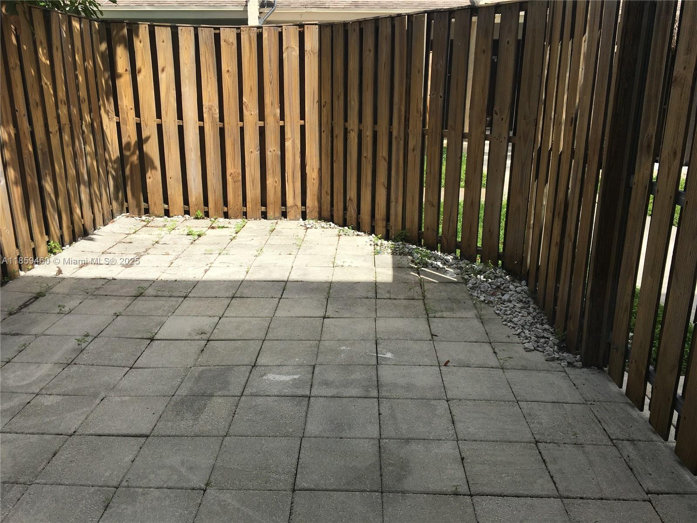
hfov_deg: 61.7
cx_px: 348
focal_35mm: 29
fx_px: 584
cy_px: 262
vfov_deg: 48.2
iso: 25
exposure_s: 1/1603
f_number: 2.2
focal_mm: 4.15
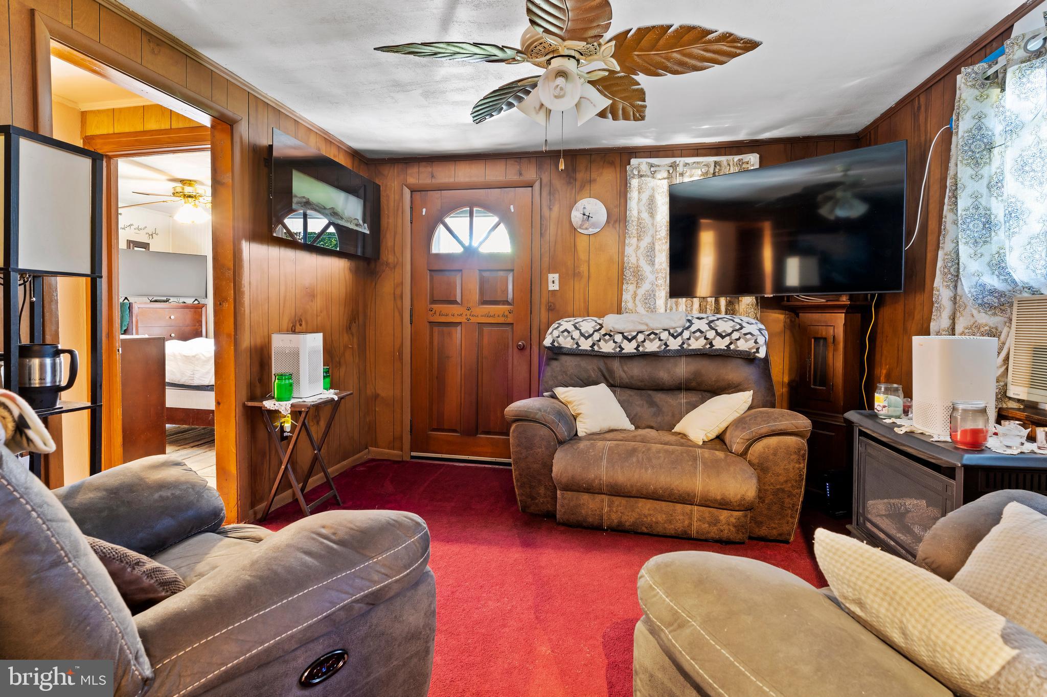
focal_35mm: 18
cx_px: 524
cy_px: 348
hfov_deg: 90.0
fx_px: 523
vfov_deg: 67.4
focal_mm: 18
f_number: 7.1
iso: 400
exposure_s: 3.2
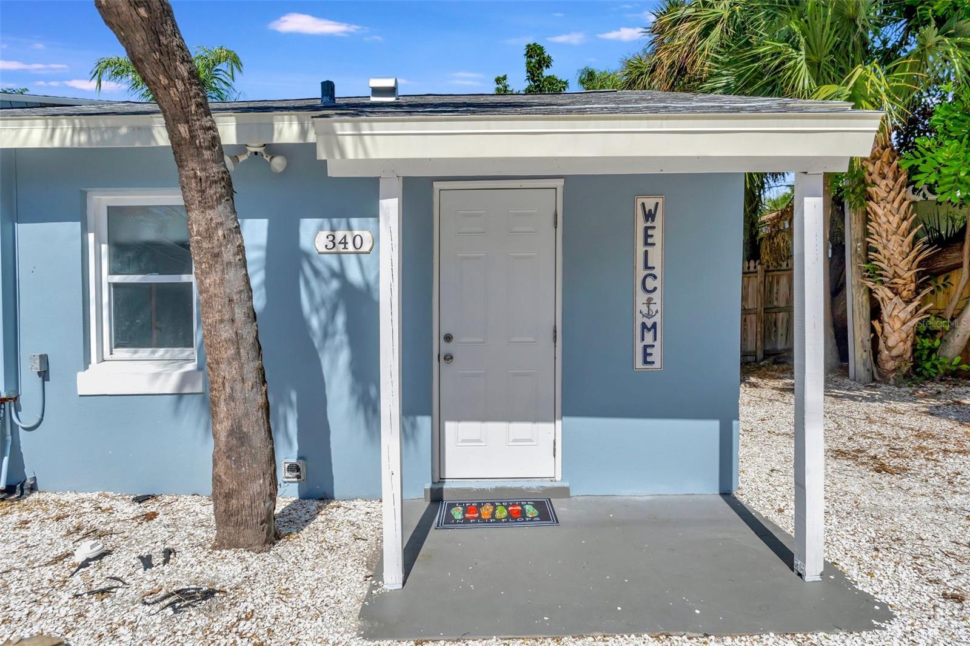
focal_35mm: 22
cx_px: 485
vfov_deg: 57.8
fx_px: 586
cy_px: 323
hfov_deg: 79.2
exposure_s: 1/1250
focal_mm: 14.5
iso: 250
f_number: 8
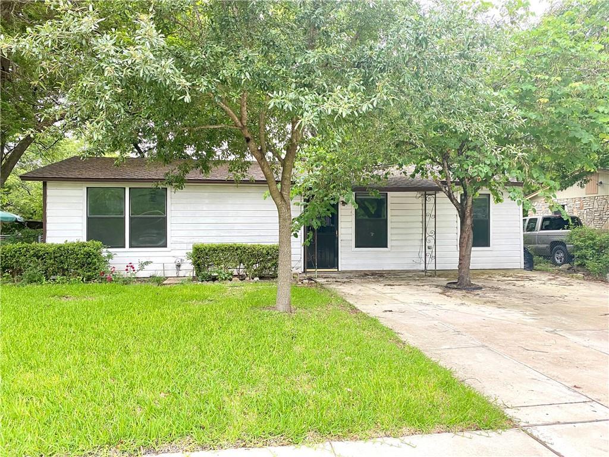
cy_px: 228
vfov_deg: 53.1
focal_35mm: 26
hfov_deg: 67.3
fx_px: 457
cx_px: 304
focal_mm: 4.25
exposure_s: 1/60
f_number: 1.8
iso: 160
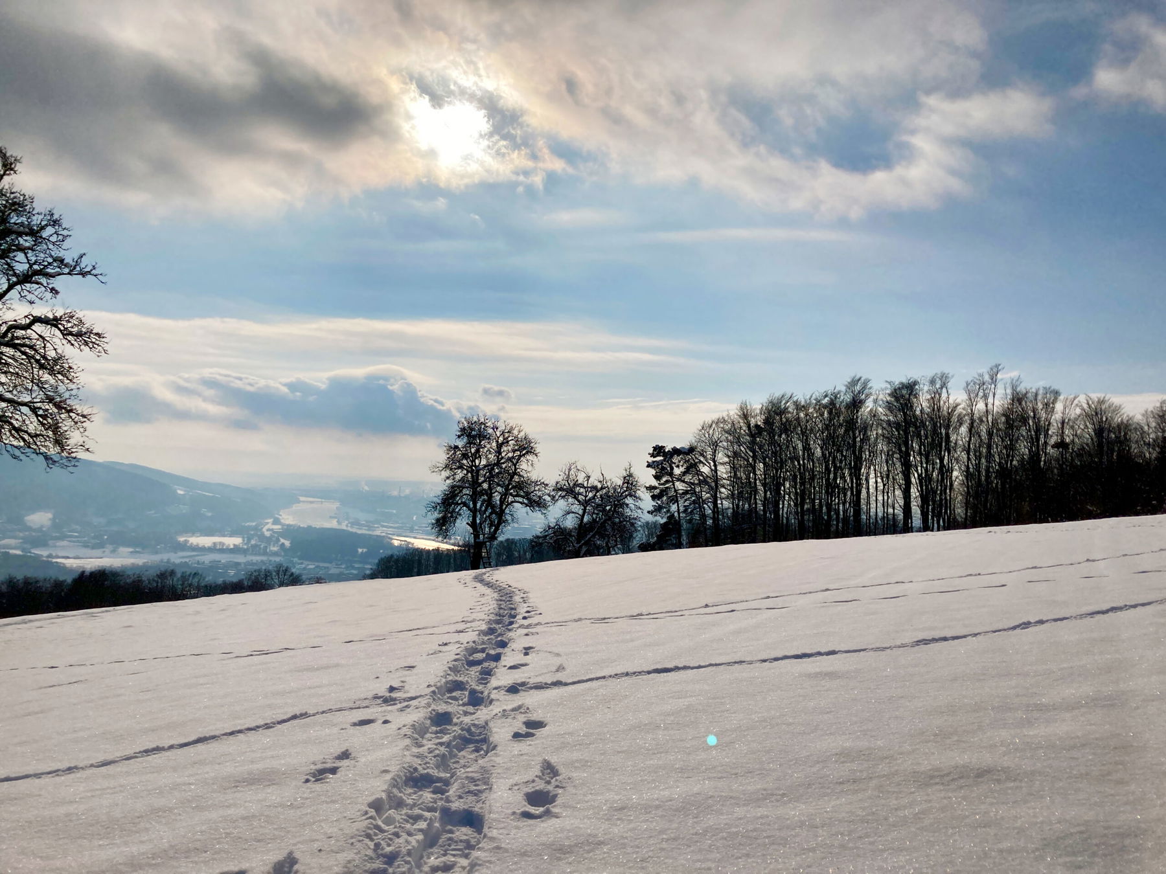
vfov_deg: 49.7
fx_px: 943
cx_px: 583
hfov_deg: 63.4
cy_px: 437
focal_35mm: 28
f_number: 1.8
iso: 32
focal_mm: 3.99
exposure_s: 1/24390
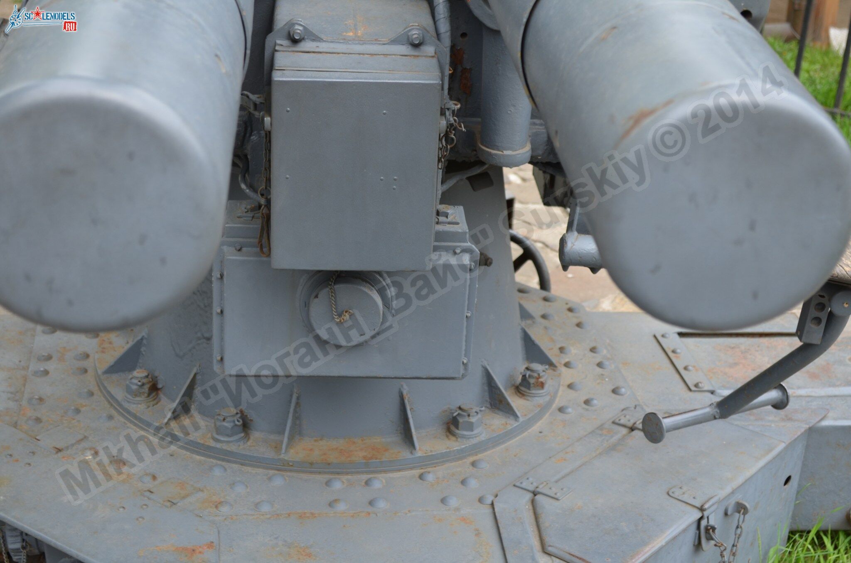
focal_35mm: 66
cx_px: 426
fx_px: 1557
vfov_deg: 20.5
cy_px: 282
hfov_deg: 30.6
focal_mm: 44
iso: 200
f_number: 5.6
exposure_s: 1/125
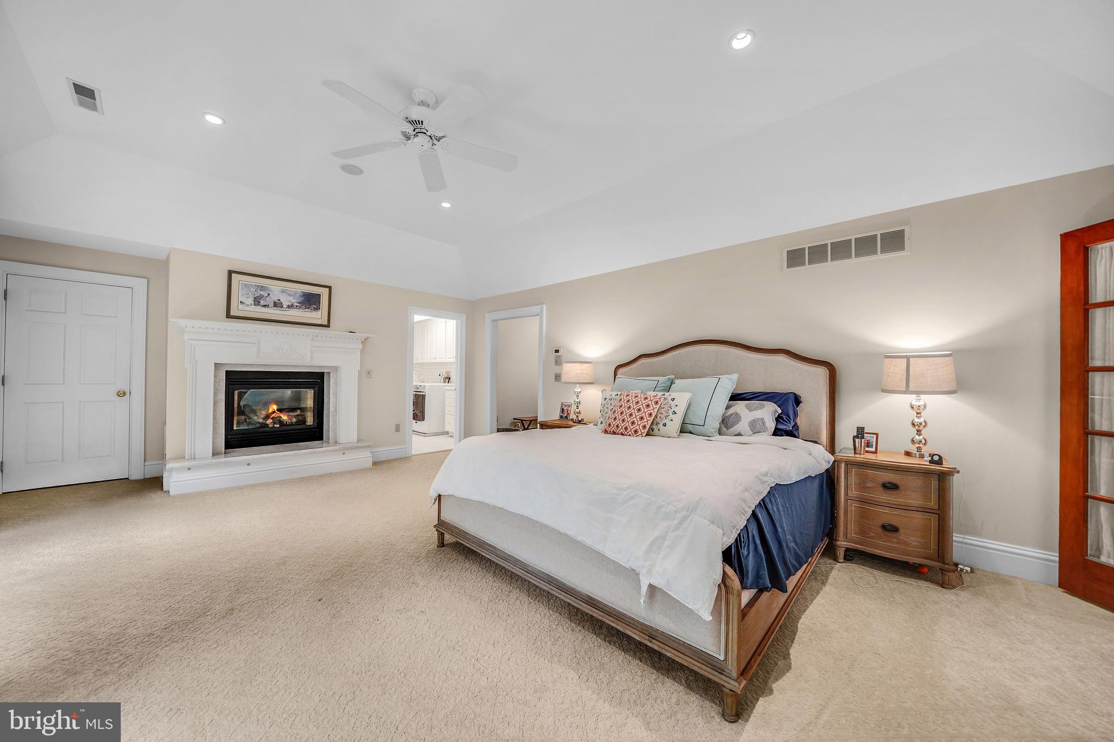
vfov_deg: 90.0
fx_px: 371
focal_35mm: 12
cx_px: 557
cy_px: 371
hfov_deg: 112.6
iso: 500
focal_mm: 12
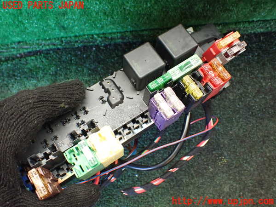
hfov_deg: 60.0
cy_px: 104
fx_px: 239
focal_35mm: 30
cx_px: 138
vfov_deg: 46.8
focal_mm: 5.4
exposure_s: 1/125
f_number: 2.3
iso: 800
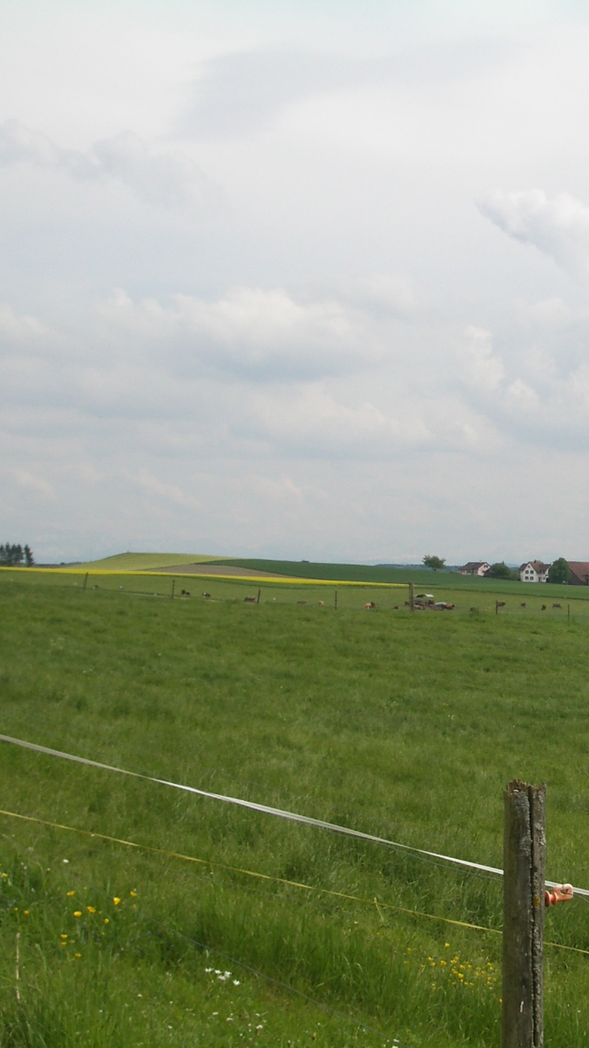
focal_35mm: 72
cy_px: 524
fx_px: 1999
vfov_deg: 29.4
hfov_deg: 16.4
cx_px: 587
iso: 80
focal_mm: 8.2
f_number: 5
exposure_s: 1/400
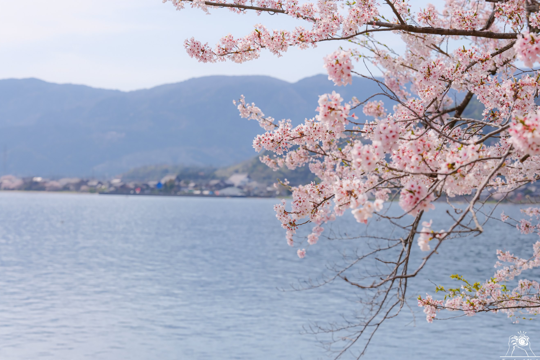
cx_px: 269
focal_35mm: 91
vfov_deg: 15.0
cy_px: 166
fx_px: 1365
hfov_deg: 22.4
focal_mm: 110
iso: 200
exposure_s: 1/320
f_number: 8
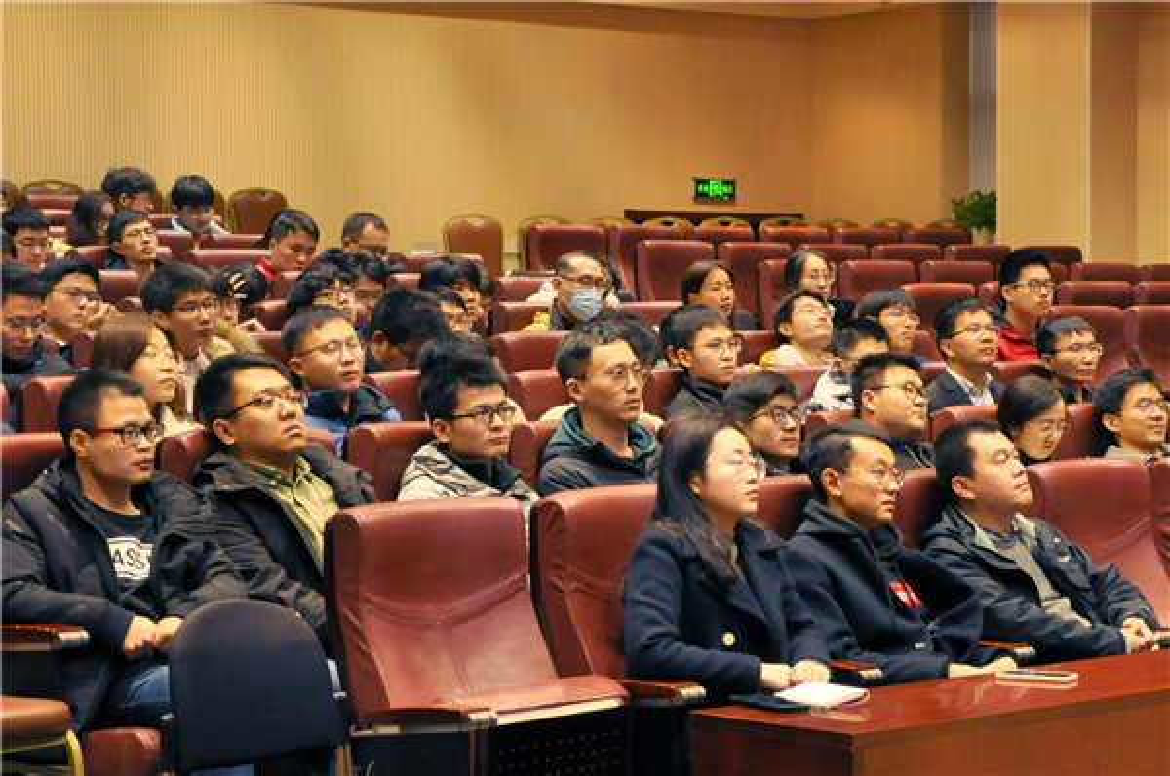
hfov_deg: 33.4
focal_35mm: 60
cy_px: 388
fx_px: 1947
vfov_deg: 22.5
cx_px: 585
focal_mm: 40
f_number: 4.5
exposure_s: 1/60
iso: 1600
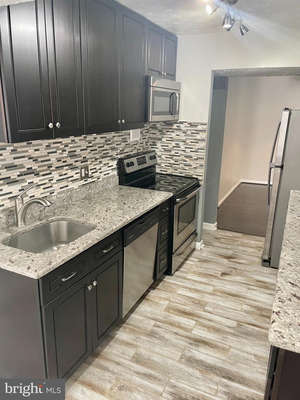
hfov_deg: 53.1
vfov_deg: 67.3
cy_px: 200
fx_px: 300
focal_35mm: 26
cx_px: 150
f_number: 1.6
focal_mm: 4.2
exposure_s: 1/60
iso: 125
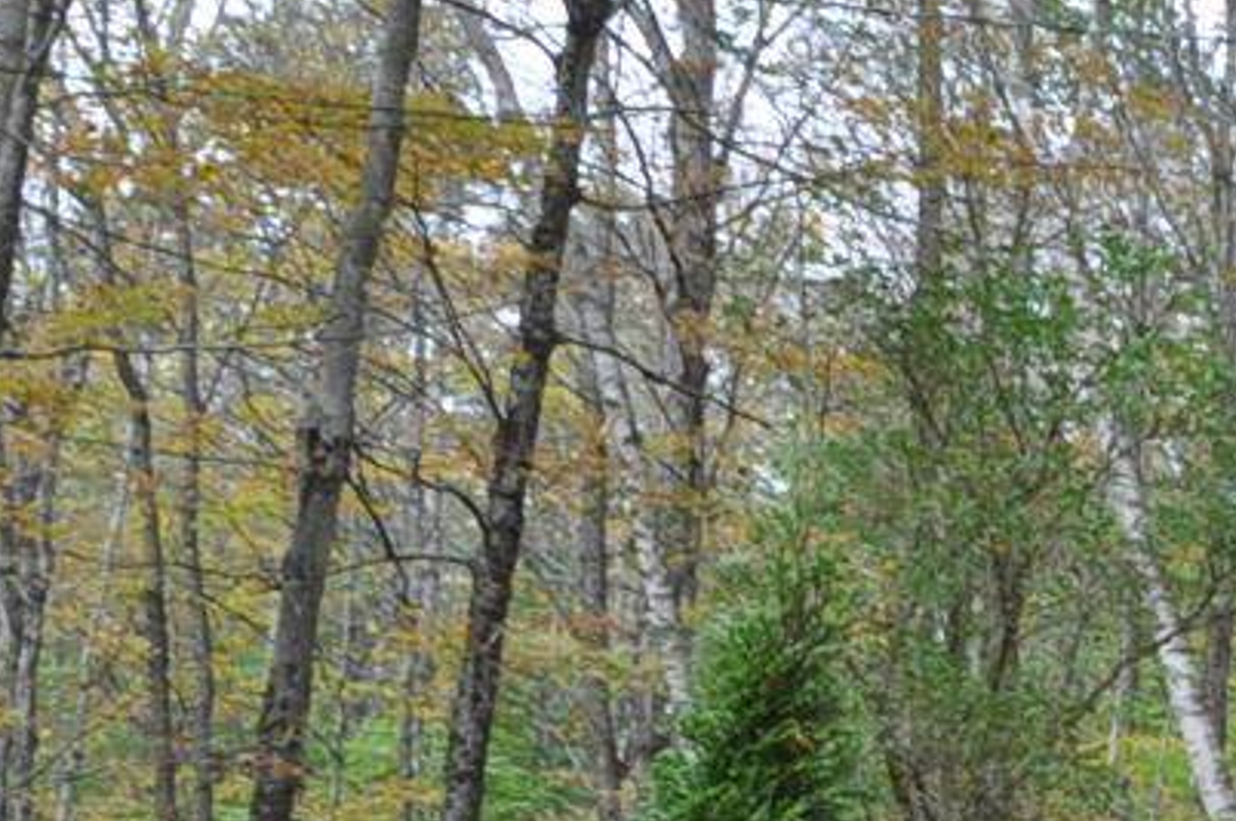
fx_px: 2743
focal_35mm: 80
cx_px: 2881
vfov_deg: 16.0
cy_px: 1107
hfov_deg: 15.5
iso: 220
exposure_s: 1/125
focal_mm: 10
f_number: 5.6
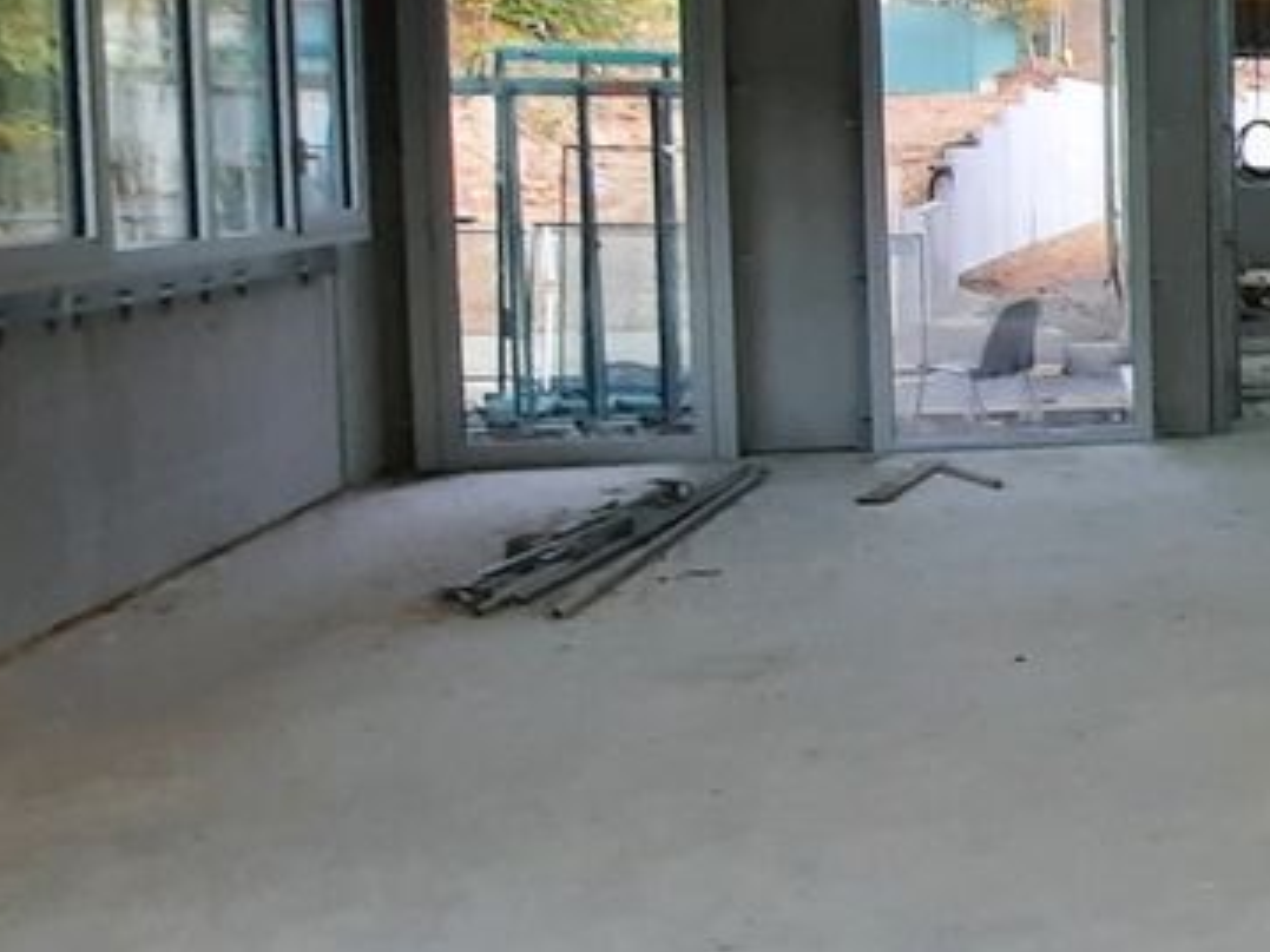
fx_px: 2127
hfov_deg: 20.7
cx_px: 2374
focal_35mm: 58
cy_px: 365
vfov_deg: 25.2
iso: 100
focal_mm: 1.74
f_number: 2.2
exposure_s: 1/50
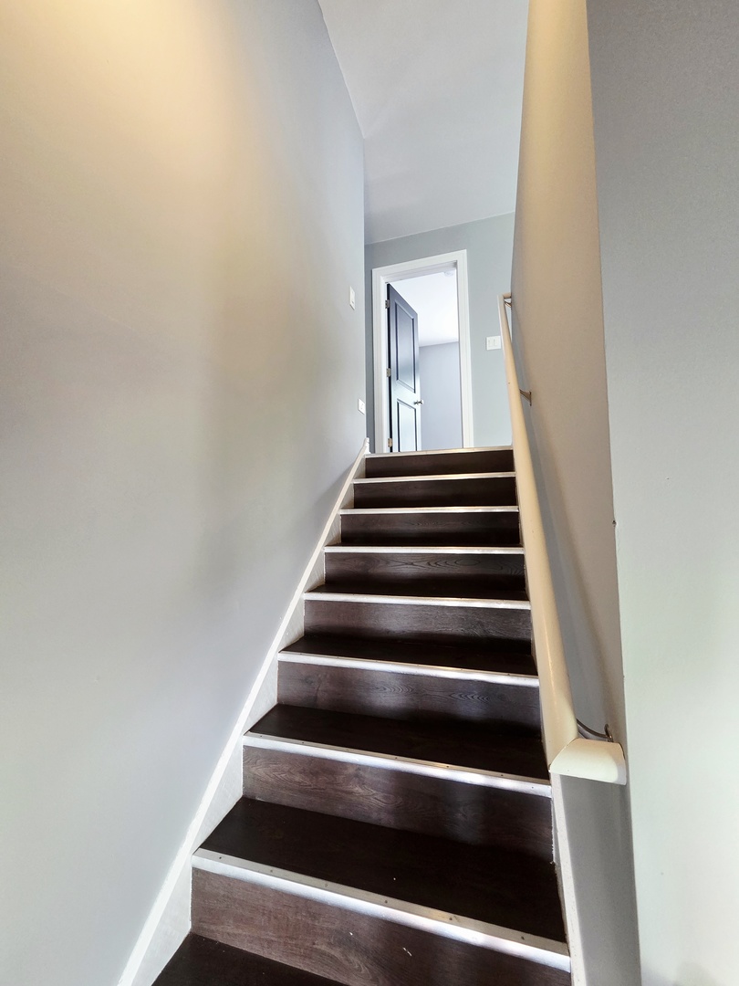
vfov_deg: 106.2
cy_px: 493
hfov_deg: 89.9
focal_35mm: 13
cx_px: 370
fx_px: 370
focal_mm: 2.2
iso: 500
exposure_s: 1/60.2
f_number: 2.2
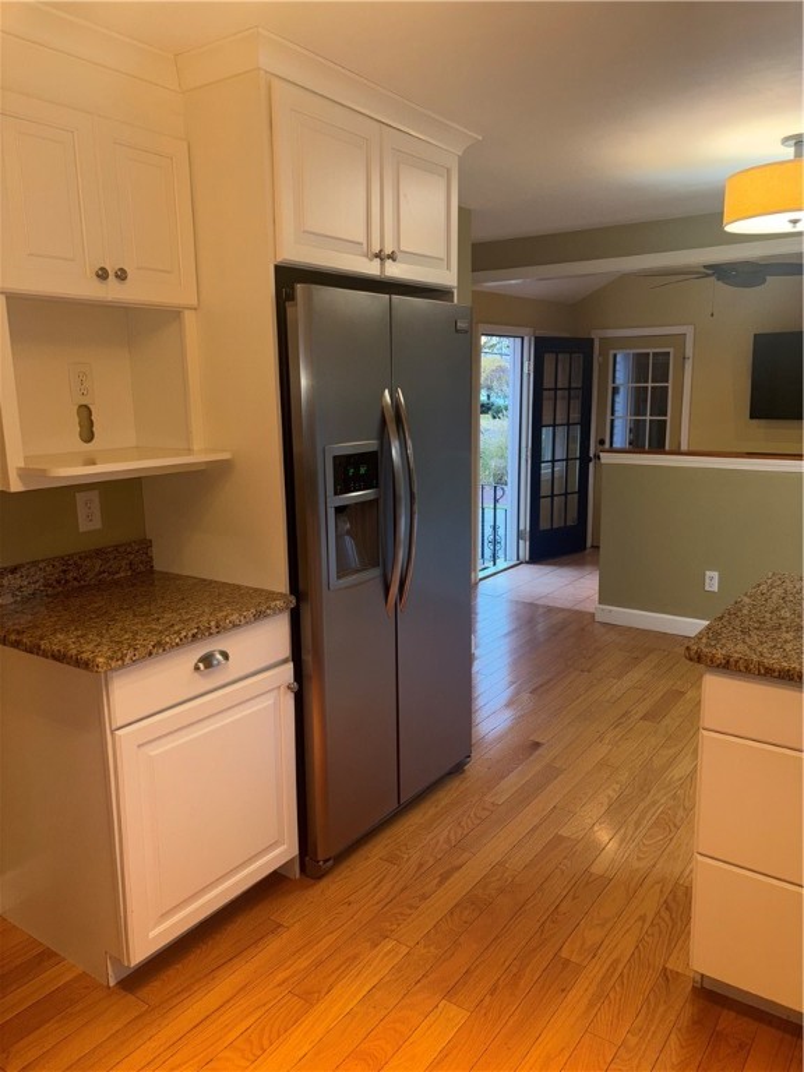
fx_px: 805
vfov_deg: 67.3
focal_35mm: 26
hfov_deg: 53.1
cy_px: 536
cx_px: 402
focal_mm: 5.96
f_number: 1.6
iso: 50
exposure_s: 1/20
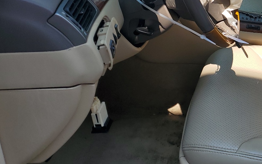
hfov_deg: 33.2
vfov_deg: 22.8
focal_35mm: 56
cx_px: 263
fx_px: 400
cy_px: 35
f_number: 1.5
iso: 50
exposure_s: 1/1250
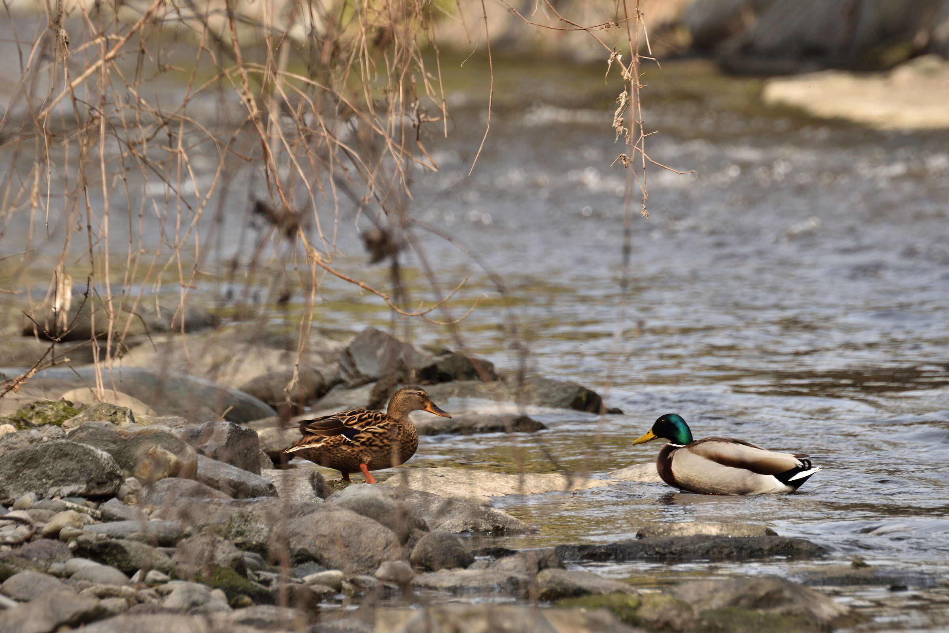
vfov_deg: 3.1
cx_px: 474
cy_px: 316
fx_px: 11862
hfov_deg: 4.6
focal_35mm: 450
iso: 400
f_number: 7.1
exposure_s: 1/800
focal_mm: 300
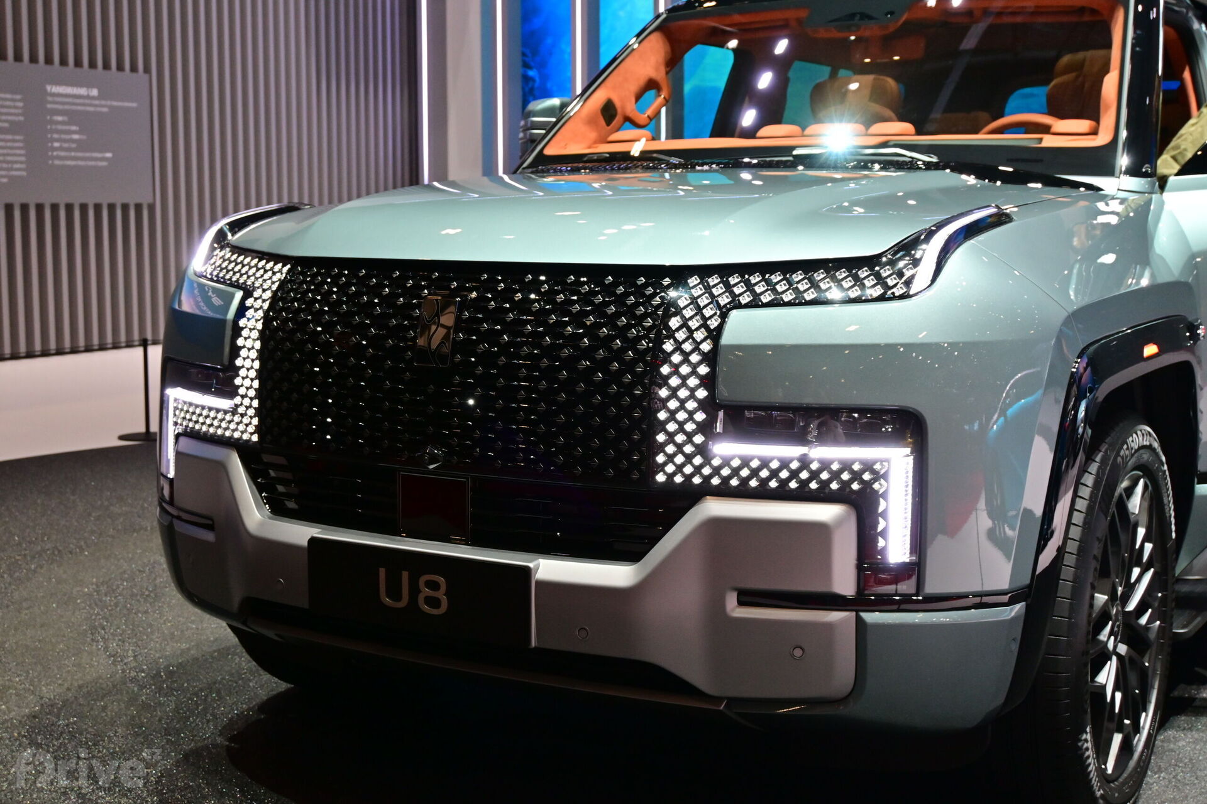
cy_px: 402
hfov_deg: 41.7
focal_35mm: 47
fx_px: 1584
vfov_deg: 28.5
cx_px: 604
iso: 800
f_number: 6.3
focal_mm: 31.5
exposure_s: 1/160
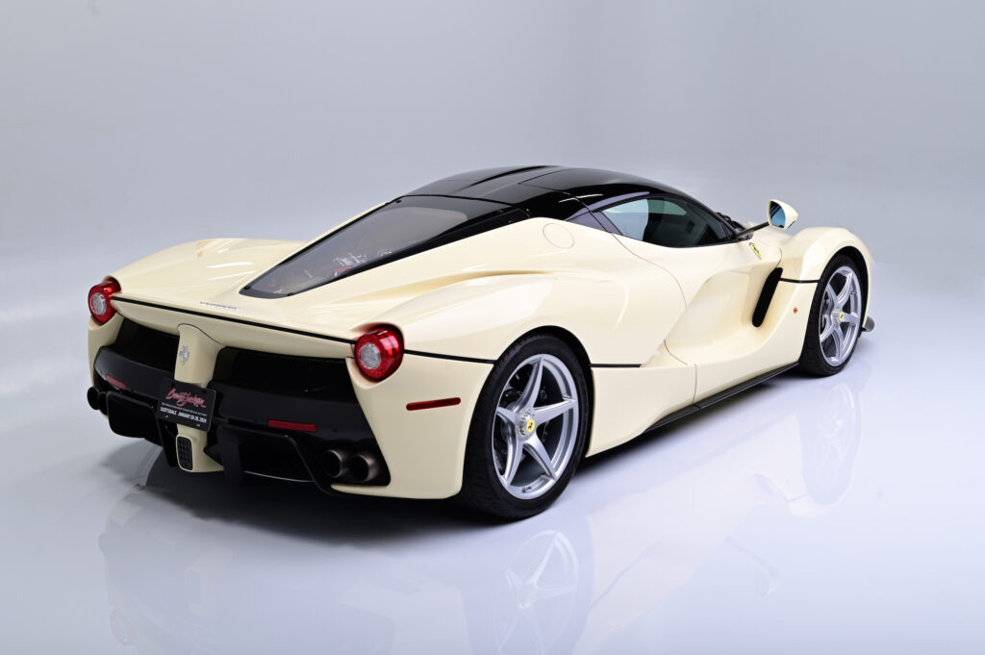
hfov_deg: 39.6
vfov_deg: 26.9
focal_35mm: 50
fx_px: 1367
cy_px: 328
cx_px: 492
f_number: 8
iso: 160
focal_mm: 50
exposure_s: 1/200
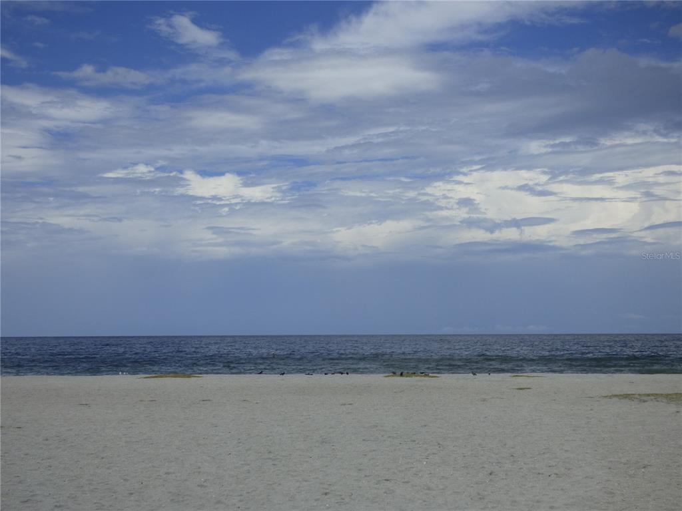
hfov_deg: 38.2
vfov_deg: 29.1
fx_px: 985
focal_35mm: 50
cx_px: 341
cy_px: 256
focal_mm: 8.68
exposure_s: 1/2000
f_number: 5
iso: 100
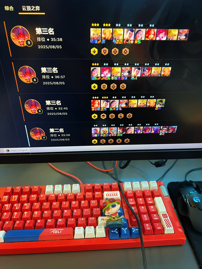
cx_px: 101
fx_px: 202
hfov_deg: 53.1
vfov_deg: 67.3
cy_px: 134
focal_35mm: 26
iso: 160
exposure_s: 1/60
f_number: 1.5
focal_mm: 5.7
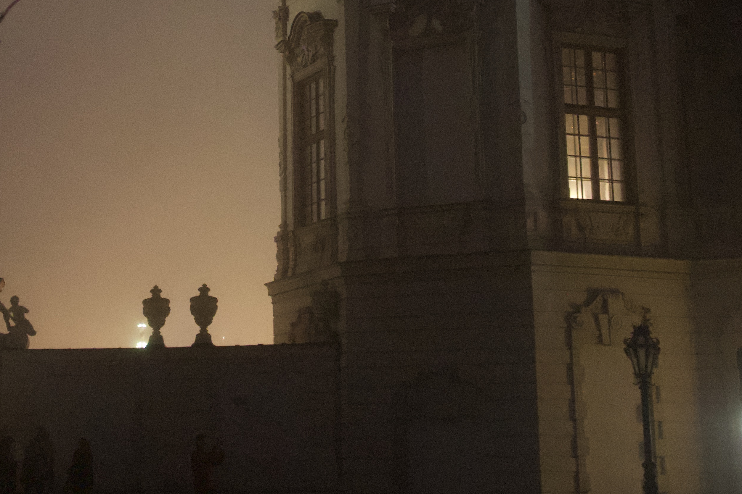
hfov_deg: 25.3
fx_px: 1649
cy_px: 43
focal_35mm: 80
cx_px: 258
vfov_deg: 16.8
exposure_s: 1/254
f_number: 1.7
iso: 6400
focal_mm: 24
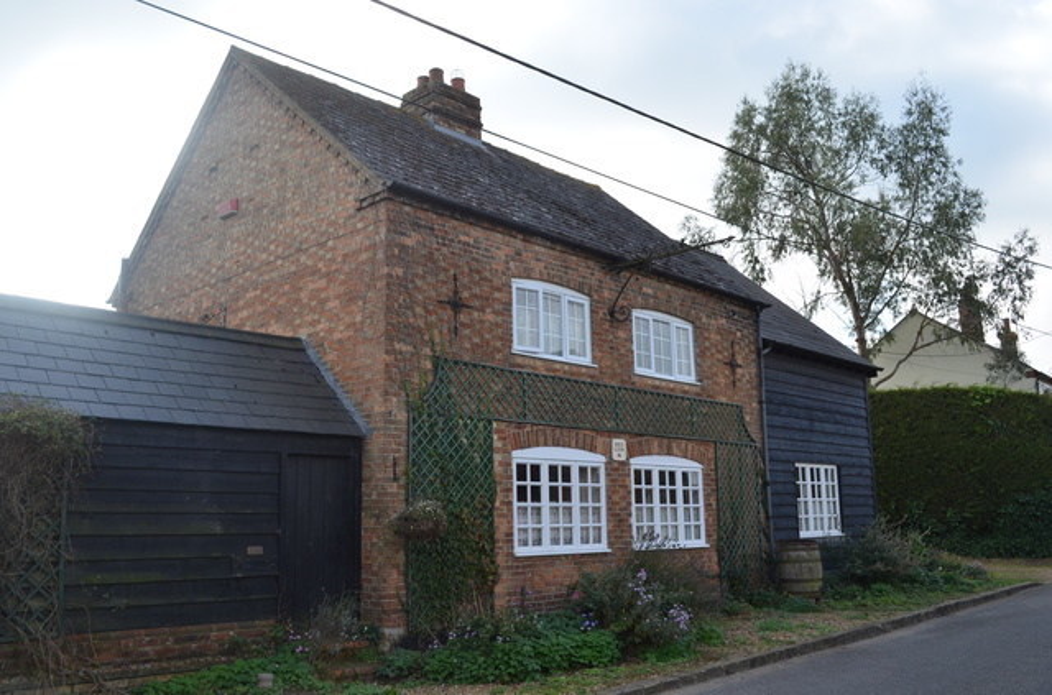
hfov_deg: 57.4
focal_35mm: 33
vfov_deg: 39.7
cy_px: 348
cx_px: 526
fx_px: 962
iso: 200
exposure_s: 1/200
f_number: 7.1
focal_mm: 22
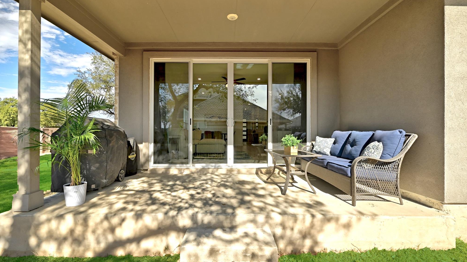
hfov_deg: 103.0
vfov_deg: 70.5
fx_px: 186
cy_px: 131
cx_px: 229
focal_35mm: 15
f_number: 10
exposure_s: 1/160
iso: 400
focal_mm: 14
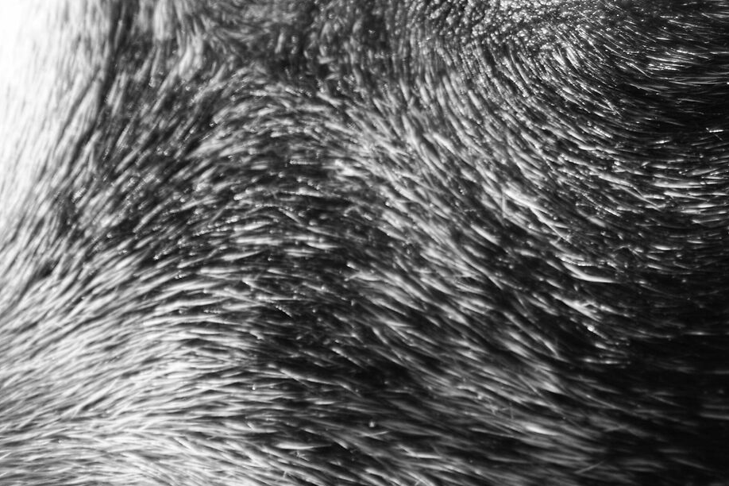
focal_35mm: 1176
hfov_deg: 1.8
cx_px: 649
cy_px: -114
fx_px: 23812
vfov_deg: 1.2
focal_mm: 300
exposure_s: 1/800
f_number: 5.6
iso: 560
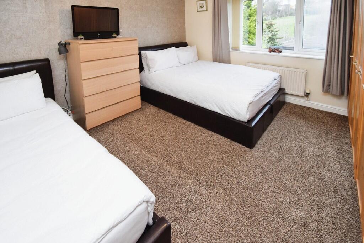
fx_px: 152
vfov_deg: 77.3
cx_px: 182
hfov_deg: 100.4
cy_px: 122
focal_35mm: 15
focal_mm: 10
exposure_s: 1/60
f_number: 3.5
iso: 1600
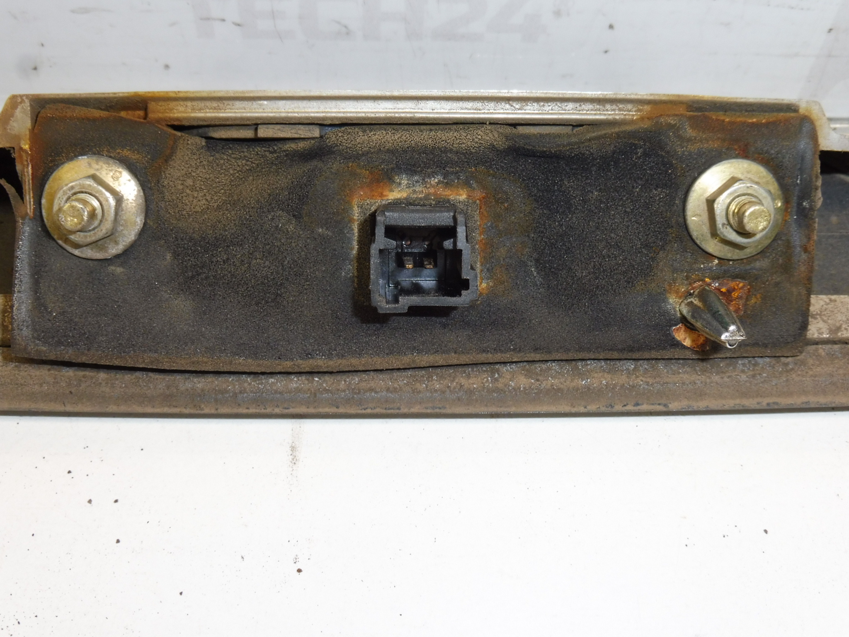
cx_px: 424
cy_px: 318
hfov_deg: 40.4
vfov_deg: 30.9
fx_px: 1153
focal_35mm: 47
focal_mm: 8.5
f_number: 5
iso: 200
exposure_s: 1/80
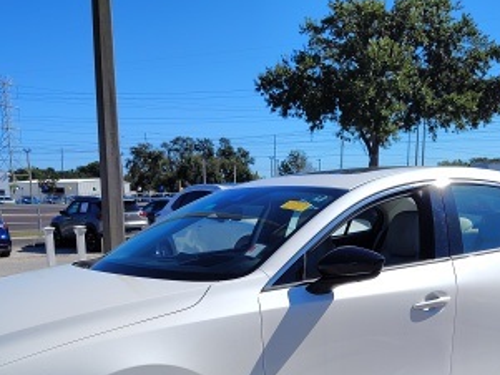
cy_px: 378
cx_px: 252
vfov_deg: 26.9
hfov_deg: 37.5
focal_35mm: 51
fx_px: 737
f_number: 1.8
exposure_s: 1/1633
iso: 100
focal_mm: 5.56
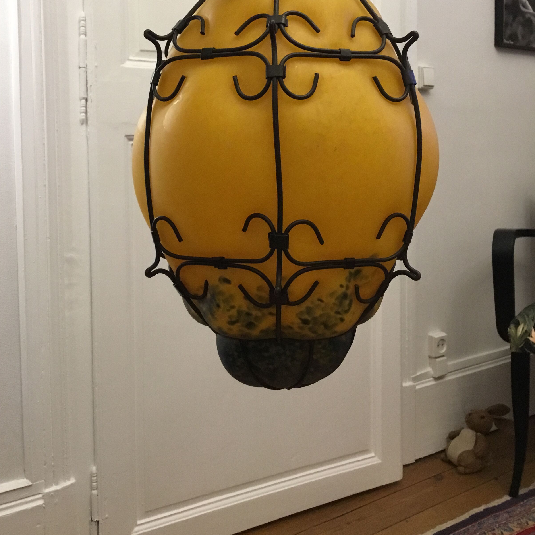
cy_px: 183
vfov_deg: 44.3
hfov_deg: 44.9
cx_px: 265
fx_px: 647
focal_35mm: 37
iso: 200
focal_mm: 3.3
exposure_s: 1/33
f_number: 2.4
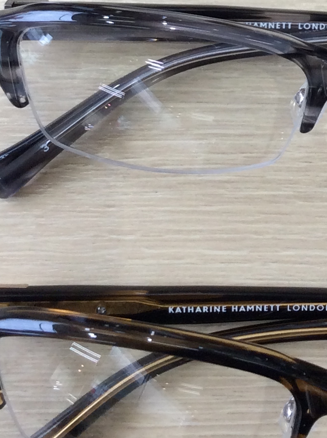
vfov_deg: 19.2
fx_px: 1251
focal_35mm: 99
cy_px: -18
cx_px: 366
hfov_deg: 14.5
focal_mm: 3.3
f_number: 2.4
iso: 64
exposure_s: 1/100
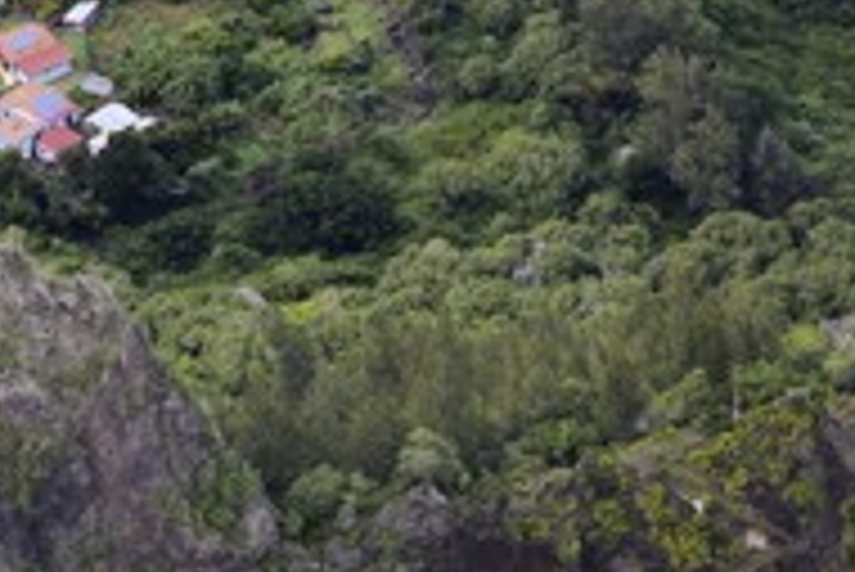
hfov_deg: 5.0
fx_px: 9721
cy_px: 59
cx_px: 126
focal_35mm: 409
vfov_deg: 3.4
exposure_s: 1/1250
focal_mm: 185
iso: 800
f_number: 2.8
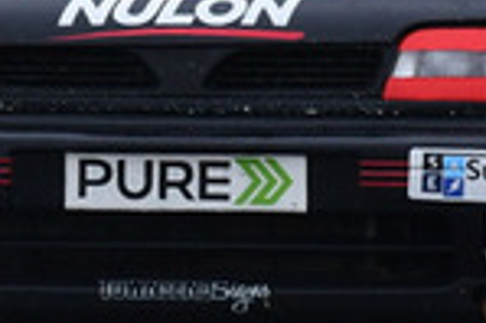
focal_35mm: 3709
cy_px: -62
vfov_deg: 0.4
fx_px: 50016
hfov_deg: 0.6
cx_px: 42
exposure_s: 1/640
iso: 800
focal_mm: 460
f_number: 11
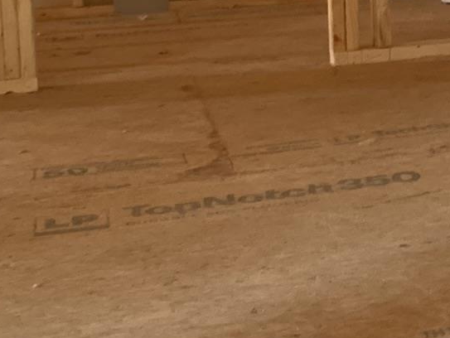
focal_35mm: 98
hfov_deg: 18.4
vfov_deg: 14.7
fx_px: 1275
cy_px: -35
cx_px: 612
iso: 160
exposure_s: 1/60
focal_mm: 4.25
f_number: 1.8
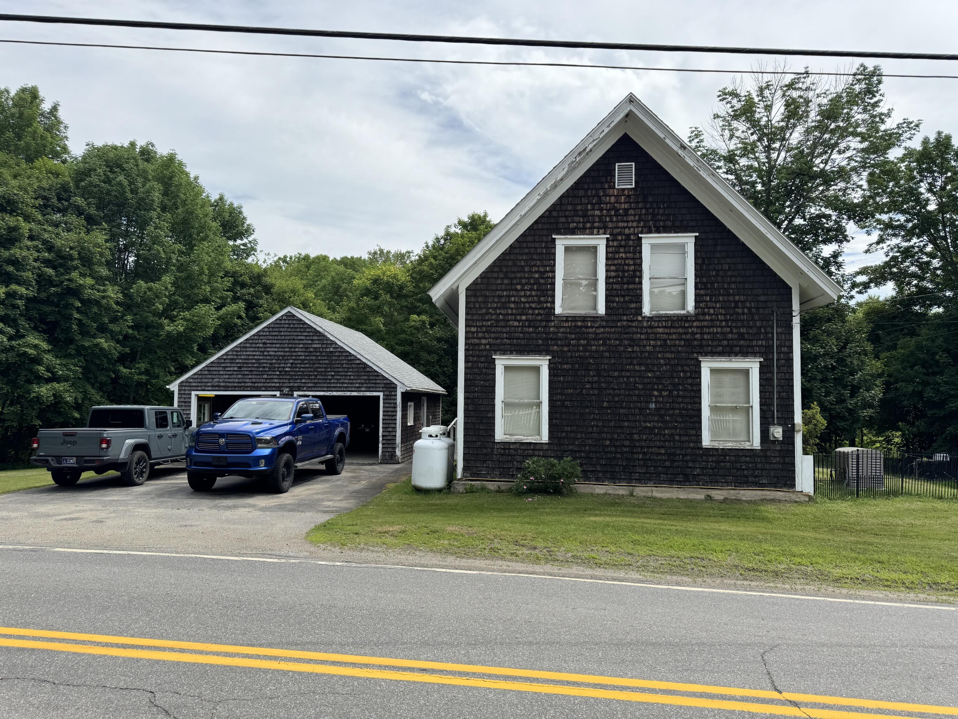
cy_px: 360
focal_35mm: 24
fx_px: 664
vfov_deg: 56.8
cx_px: 479
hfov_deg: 71.6
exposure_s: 1/3802
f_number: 1.78
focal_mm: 6.76
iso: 80
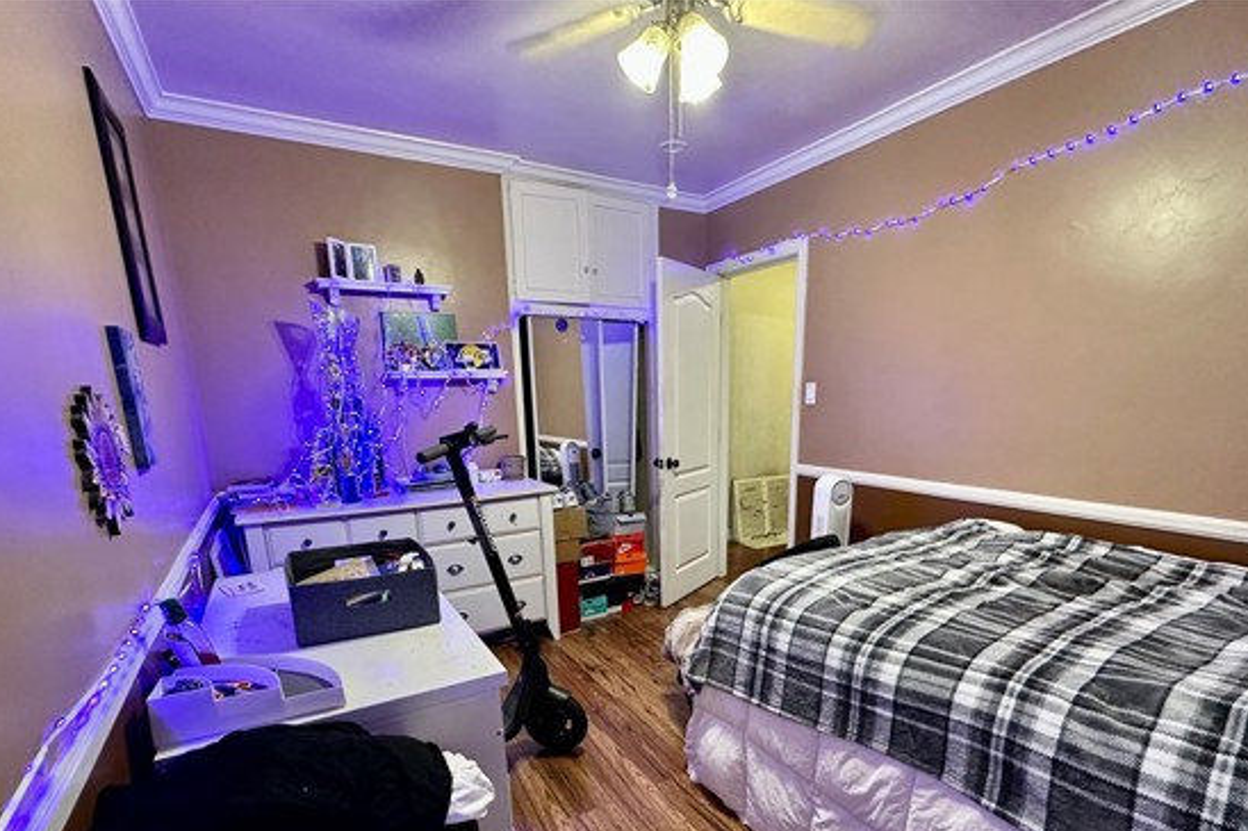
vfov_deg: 68.7
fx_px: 589
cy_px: 543
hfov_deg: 93.3
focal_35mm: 17
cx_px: 644
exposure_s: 1/60
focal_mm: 2.22
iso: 400
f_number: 2.2
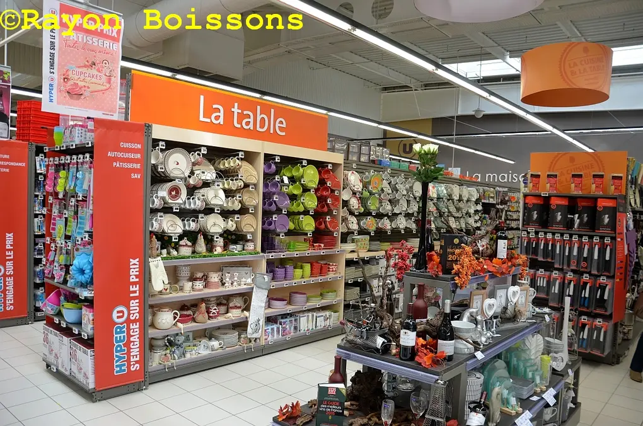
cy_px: 213
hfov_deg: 67.5
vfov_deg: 47.8
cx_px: 322
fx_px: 481
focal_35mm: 27
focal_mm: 18
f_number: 4
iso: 200
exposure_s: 1/60
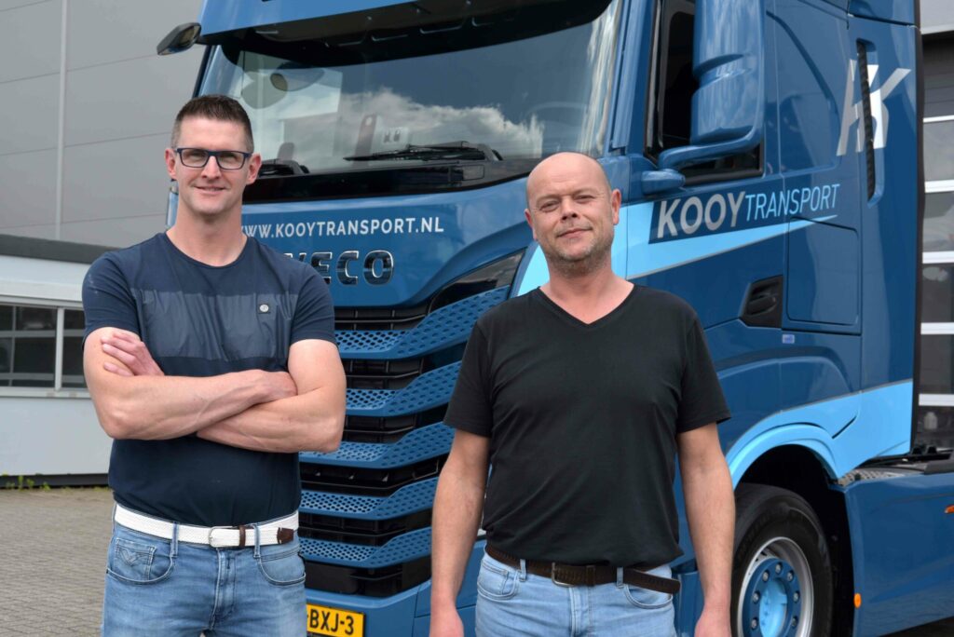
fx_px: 1458
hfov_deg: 36.2
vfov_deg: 24.7
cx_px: 477
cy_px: 318
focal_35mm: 55
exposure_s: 1/320
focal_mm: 55
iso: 250
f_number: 9
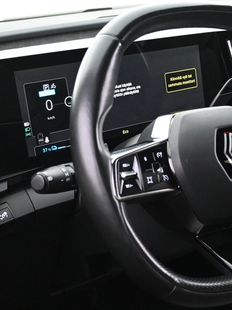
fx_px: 612
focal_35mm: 69
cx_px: 209
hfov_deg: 21.0
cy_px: 156
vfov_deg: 28.3
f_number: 4
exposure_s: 1/25
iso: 4000
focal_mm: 21.5
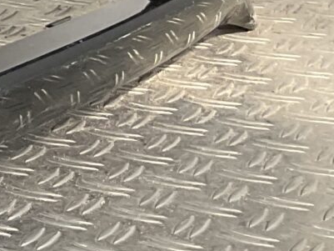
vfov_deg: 7.8
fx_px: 1786
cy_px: -165
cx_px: -592
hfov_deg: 9.1
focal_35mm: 185
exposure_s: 1/120
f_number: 1.8
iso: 16
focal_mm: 3
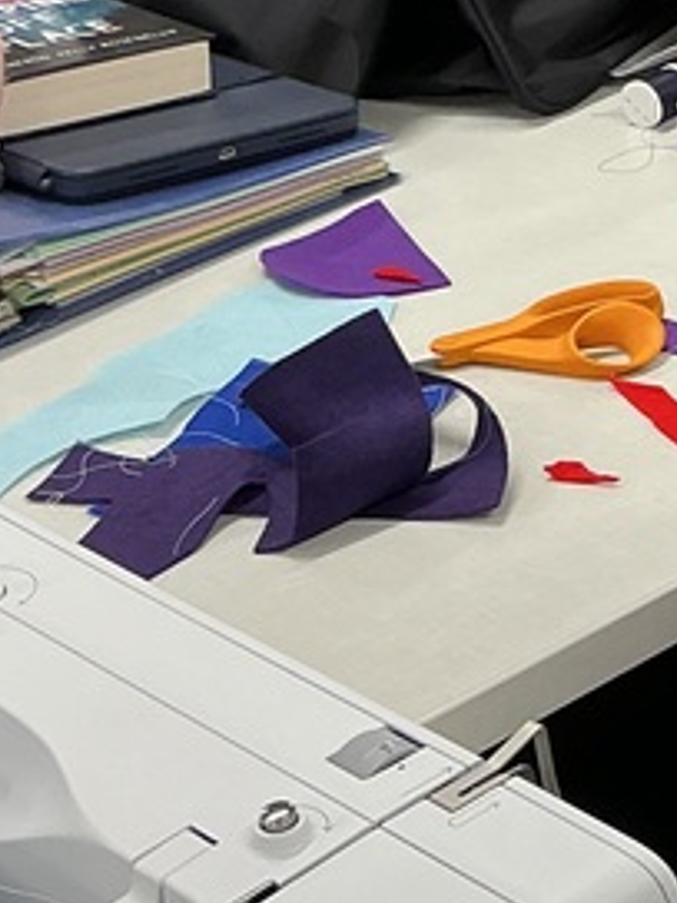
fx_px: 2842
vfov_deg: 17.9
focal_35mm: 109
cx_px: 1138
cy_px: 216
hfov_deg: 12.6
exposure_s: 1/60
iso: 50
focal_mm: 3
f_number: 1.8
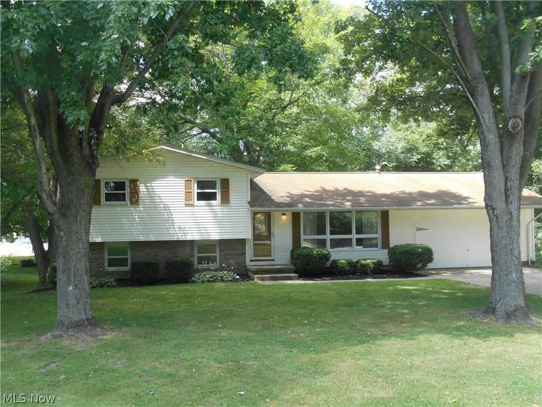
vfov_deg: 35.1
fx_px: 642
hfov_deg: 45.8
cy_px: 204
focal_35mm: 41
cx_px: 271
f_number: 3.9
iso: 250
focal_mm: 7.2
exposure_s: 1/250
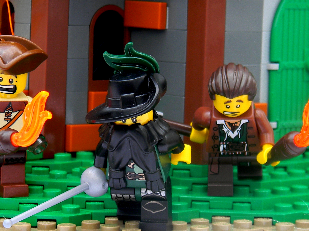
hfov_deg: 15.1
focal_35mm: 130
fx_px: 1160
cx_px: 204
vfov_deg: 11.4
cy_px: 68
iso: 80
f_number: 4.3
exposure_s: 1/82
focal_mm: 12.2
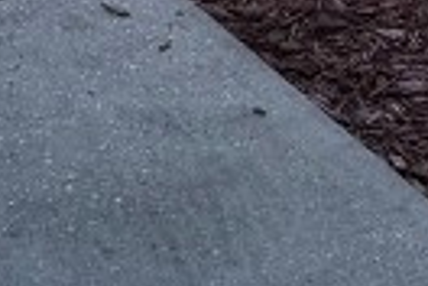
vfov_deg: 6.4
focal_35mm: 193
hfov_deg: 10.7
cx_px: 259
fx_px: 2294
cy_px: -644
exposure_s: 1/2611
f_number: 1.78
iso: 80
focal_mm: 6.76
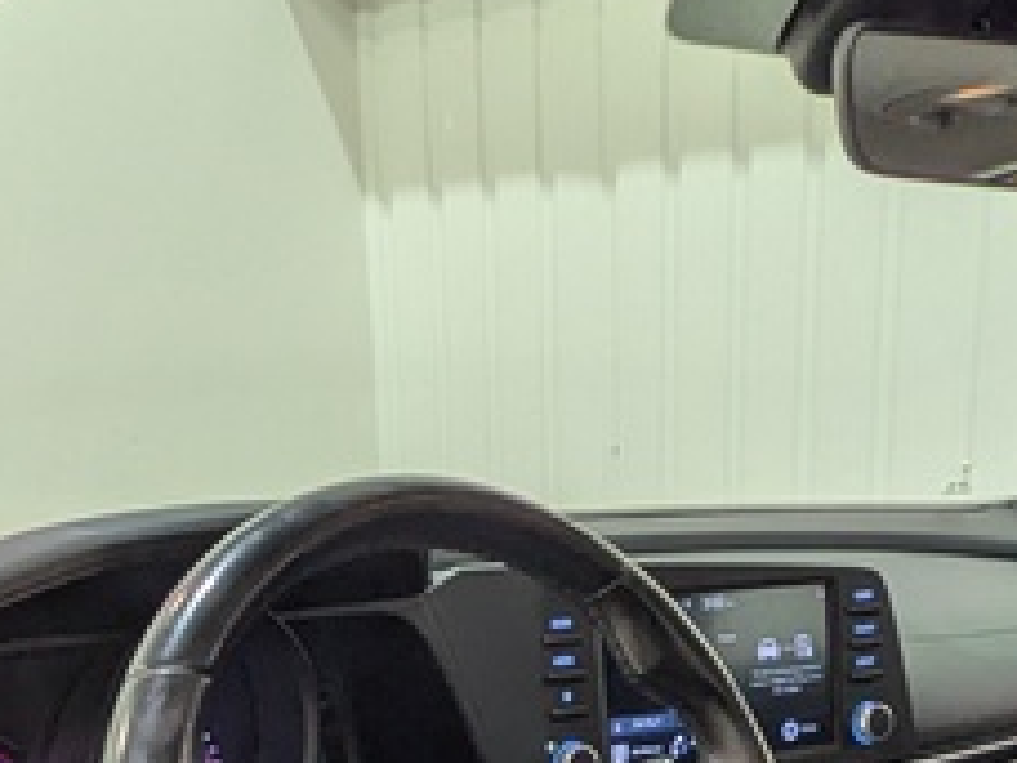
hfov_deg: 30.7
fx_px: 1851
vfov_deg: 19.9
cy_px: 1165
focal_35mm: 63
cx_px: 602
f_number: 2.2
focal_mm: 1.83
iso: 101
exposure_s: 1/50
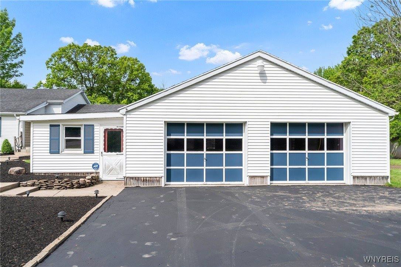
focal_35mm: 24
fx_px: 267
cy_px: 134
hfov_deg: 73.8
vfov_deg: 53.1
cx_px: 200
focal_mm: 24
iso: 100
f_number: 3.5
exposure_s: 1/2000
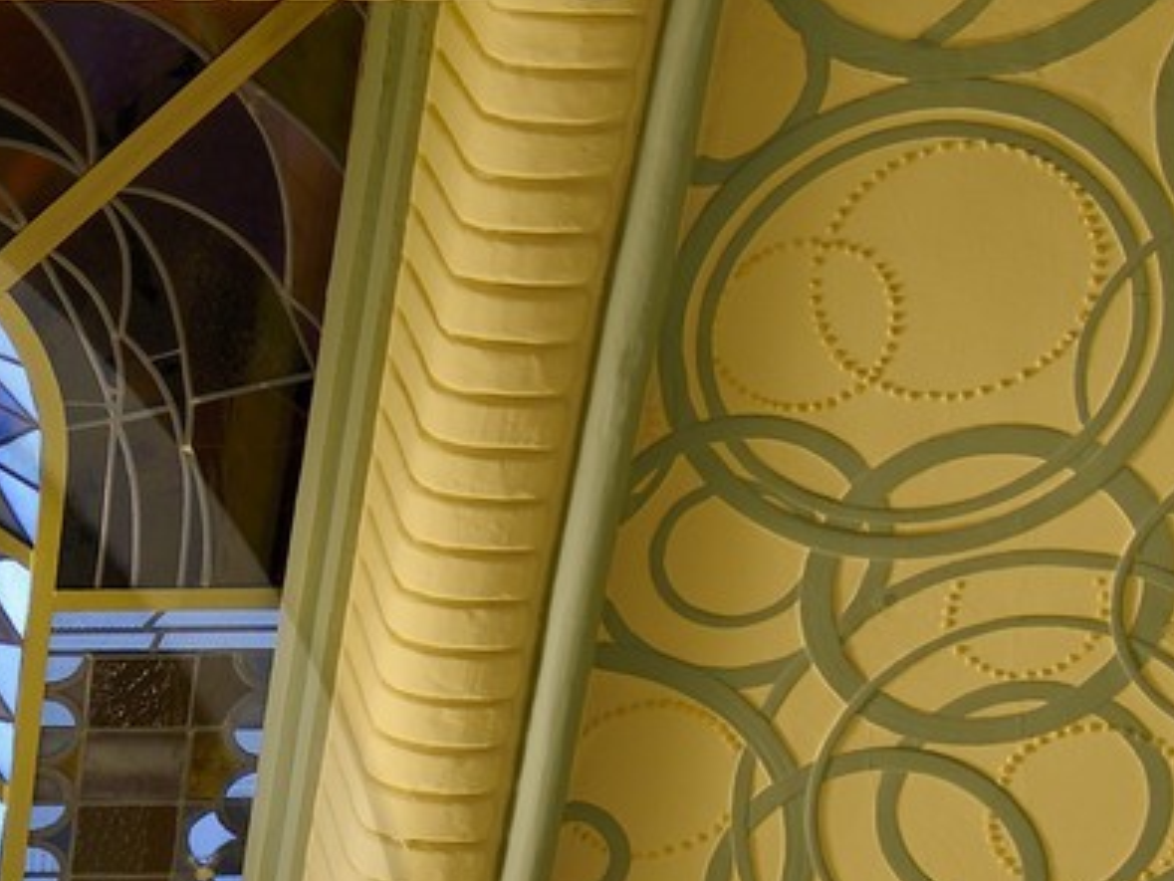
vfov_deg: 10.9
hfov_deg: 13.6
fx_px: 4512
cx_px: -804
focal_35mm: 133
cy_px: 1199
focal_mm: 34
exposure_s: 3
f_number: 10
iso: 100
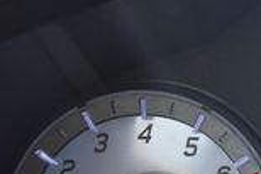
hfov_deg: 13.1
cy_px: 60
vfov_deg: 10.0
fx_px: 994
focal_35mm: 137
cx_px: 514
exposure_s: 1/250
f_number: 3.8
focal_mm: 22
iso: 800
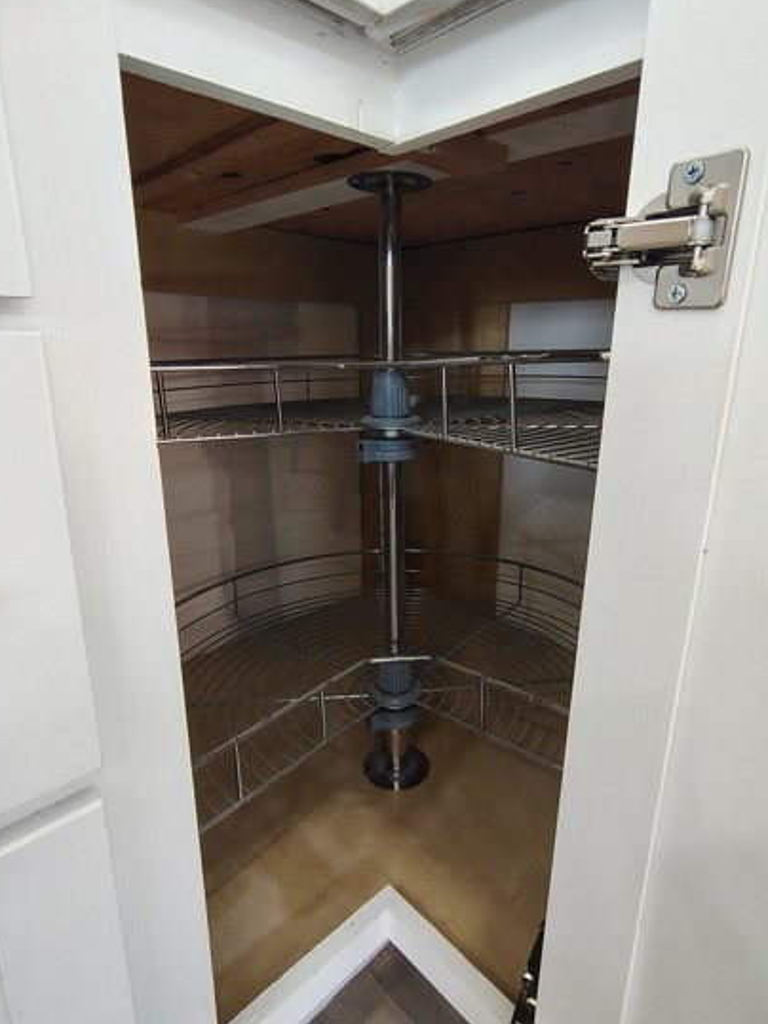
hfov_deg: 68.6
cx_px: 405
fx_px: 562
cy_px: 494
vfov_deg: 84.6
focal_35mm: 19
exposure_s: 1/60
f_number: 2.2
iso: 434
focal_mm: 2.13
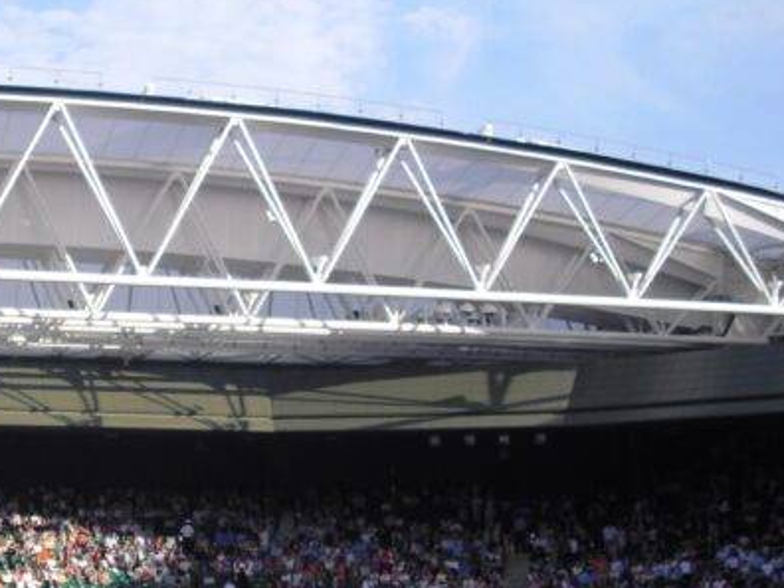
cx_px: 81
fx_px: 1631
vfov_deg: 20.3
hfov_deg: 26.2
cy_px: 419
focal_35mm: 72
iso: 64
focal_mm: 6.2
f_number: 5.6
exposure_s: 1/125
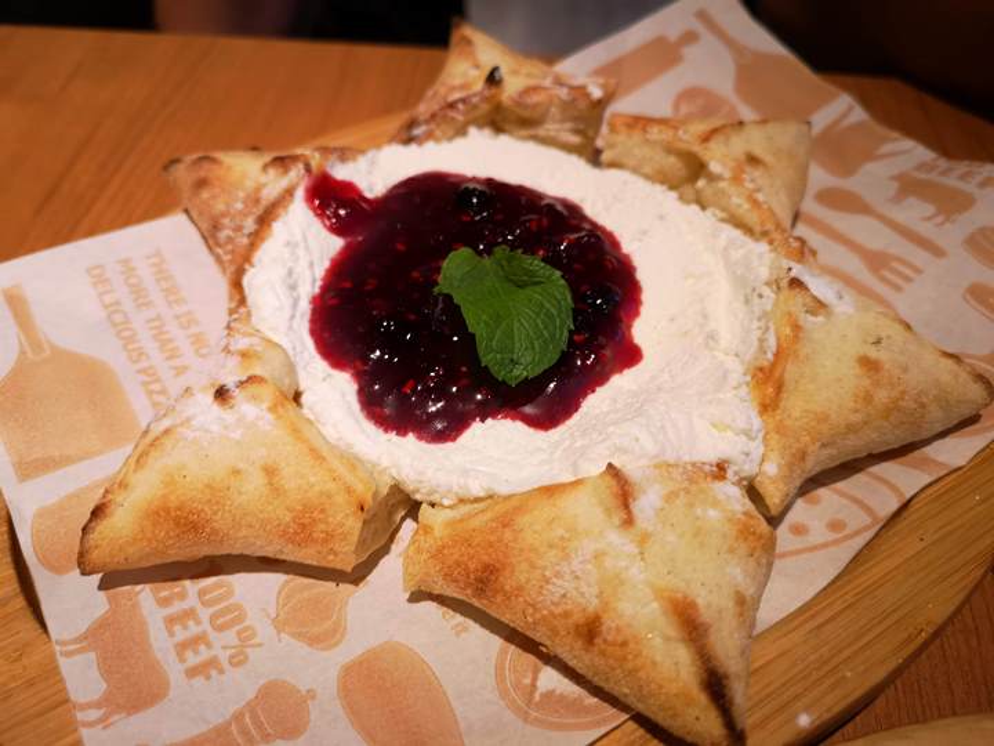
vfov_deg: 51.4
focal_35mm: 27
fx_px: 775
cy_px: 373
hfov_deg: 65.3
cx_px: 497
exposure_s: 1/50
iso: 160
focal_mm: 3.95
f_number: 1.8
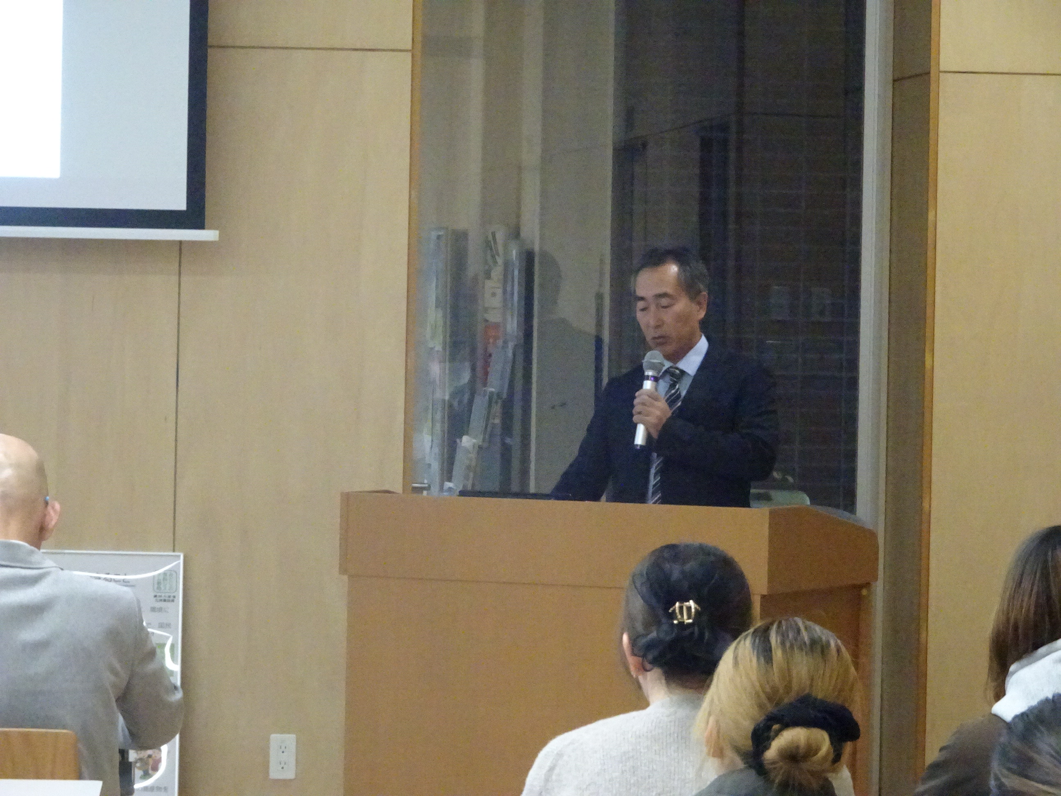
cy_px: 398
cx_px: 530
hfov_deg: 11.8
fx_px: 5149
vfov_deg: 8.8
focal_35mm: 168
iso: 3200
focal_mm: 28.74
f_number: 5.6
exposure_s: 1/50
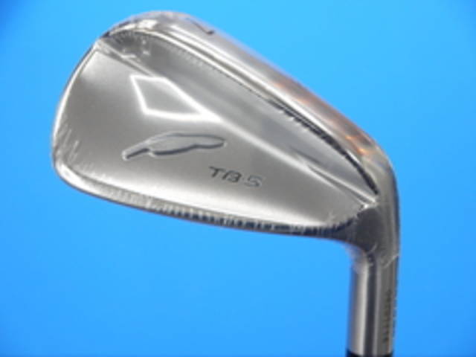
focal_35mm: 84
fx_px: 1155
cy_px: 178
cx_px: 238
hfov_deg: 23.3
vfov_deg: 17.6
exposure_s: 1/80
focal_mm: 42
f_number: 5.6
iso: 500
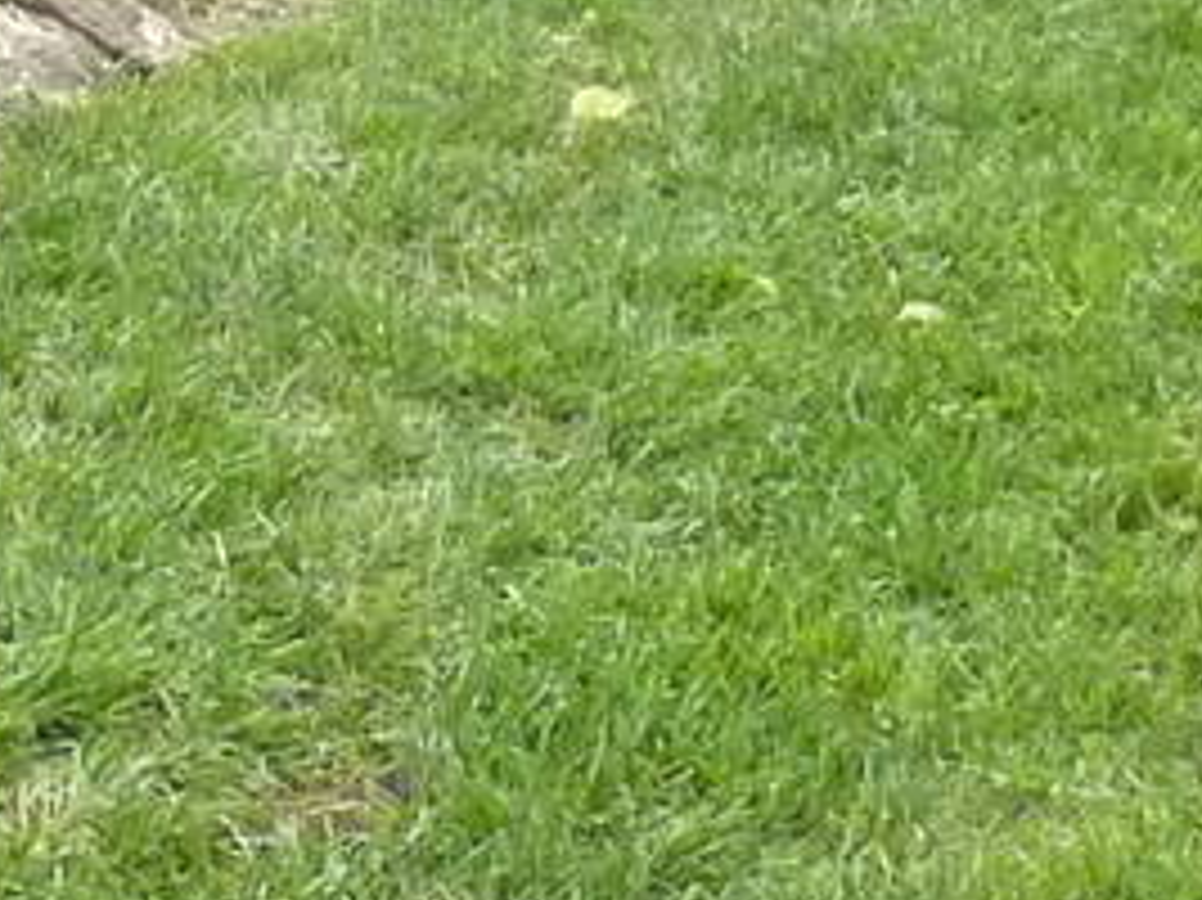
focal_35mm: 150
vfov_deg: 9.4
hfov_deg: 12.9
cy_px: -693
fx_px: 5206
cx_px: -140
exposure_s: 1/200
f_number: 3.3
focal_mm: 4.1
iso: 400
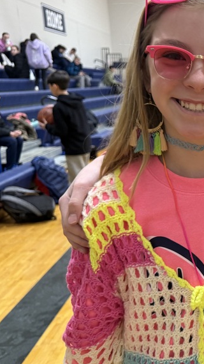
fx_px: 453
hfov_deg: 21.7
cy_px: 186
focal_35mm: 47
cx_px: 295
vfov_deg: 43.7
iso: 320
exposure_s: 1/60
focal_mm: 6.76
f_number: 1.78
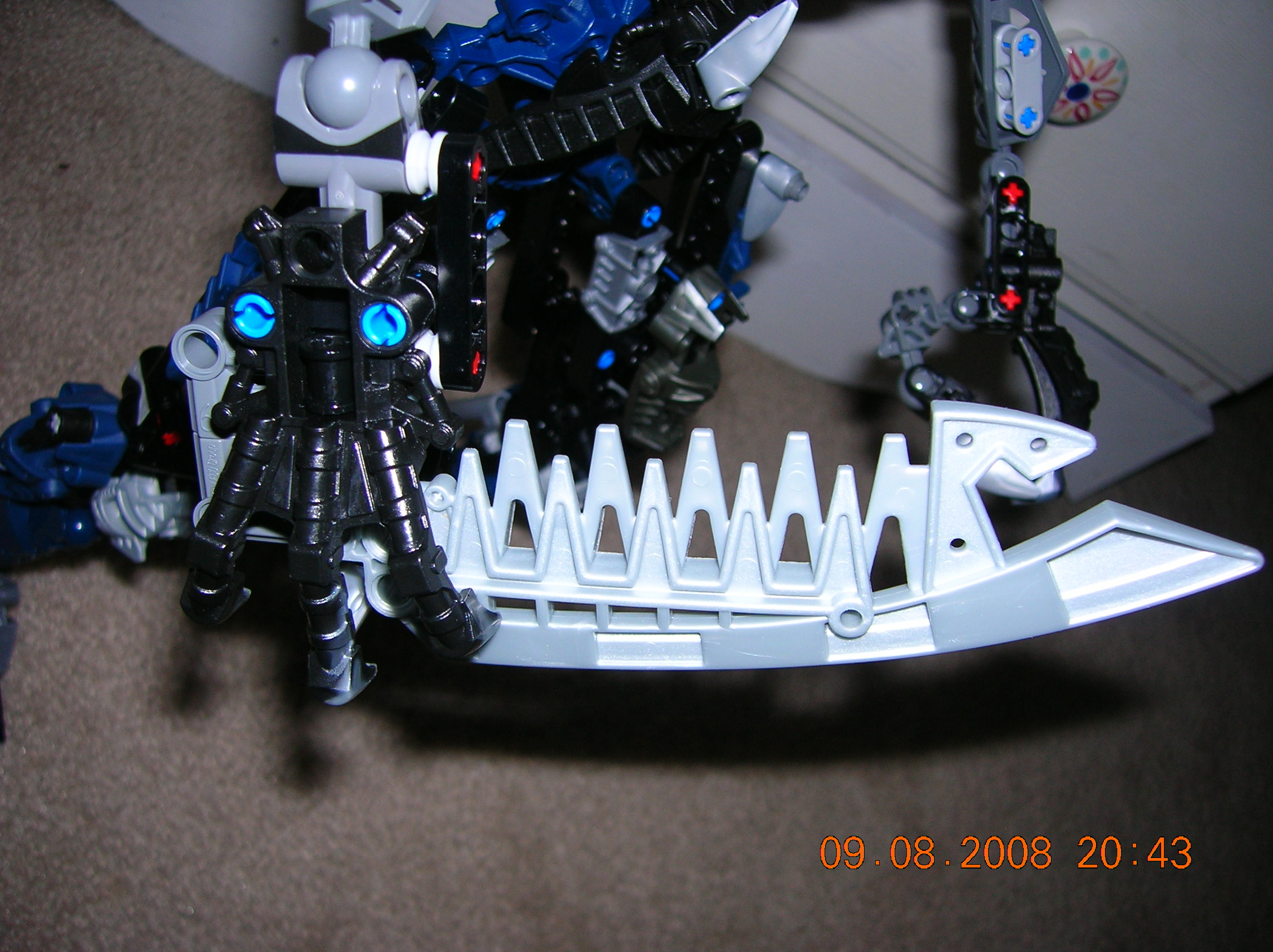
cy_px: 476
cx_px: 636
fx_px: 1249
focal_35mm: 34
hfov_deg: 54.0
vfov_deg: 41.7
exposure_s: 1/60.1
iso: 50
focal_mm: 5.7
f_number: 2.9
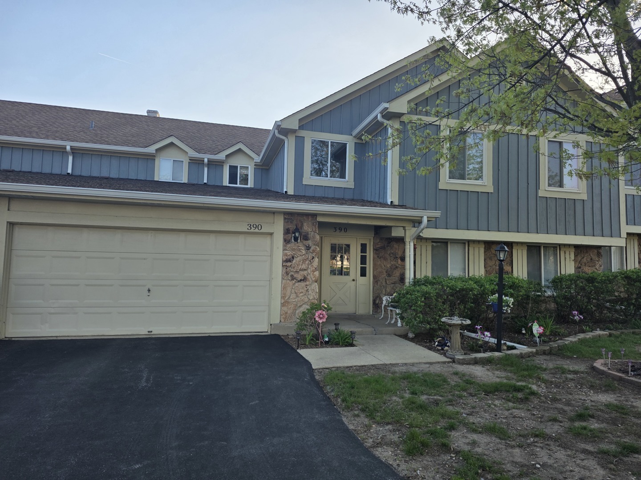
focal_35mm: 23
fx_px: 426
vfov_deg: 58.9
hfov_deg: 73.9
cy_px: 240
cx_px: 320
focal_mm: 6.3
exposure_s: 1/2430
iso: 80
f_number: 1.7
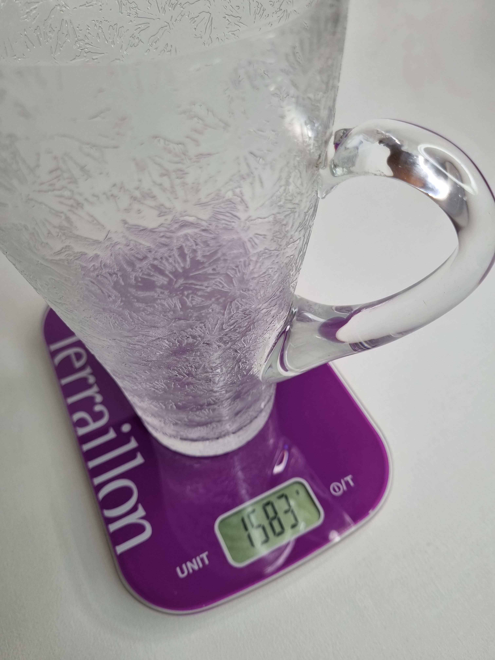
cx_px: 248
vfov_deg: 67.3
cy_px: 330
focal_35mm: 26
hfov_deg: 53.1
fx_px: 496
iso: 50
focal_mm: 5.4
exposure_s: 1/280
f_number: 1.8
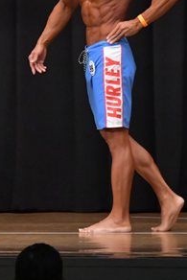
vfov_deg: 4.5
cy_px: 63
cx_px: -97
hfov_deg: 3.0
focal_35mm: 462
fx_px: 3595
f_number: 5.6
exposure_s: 1/400
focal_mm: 116
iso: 6400
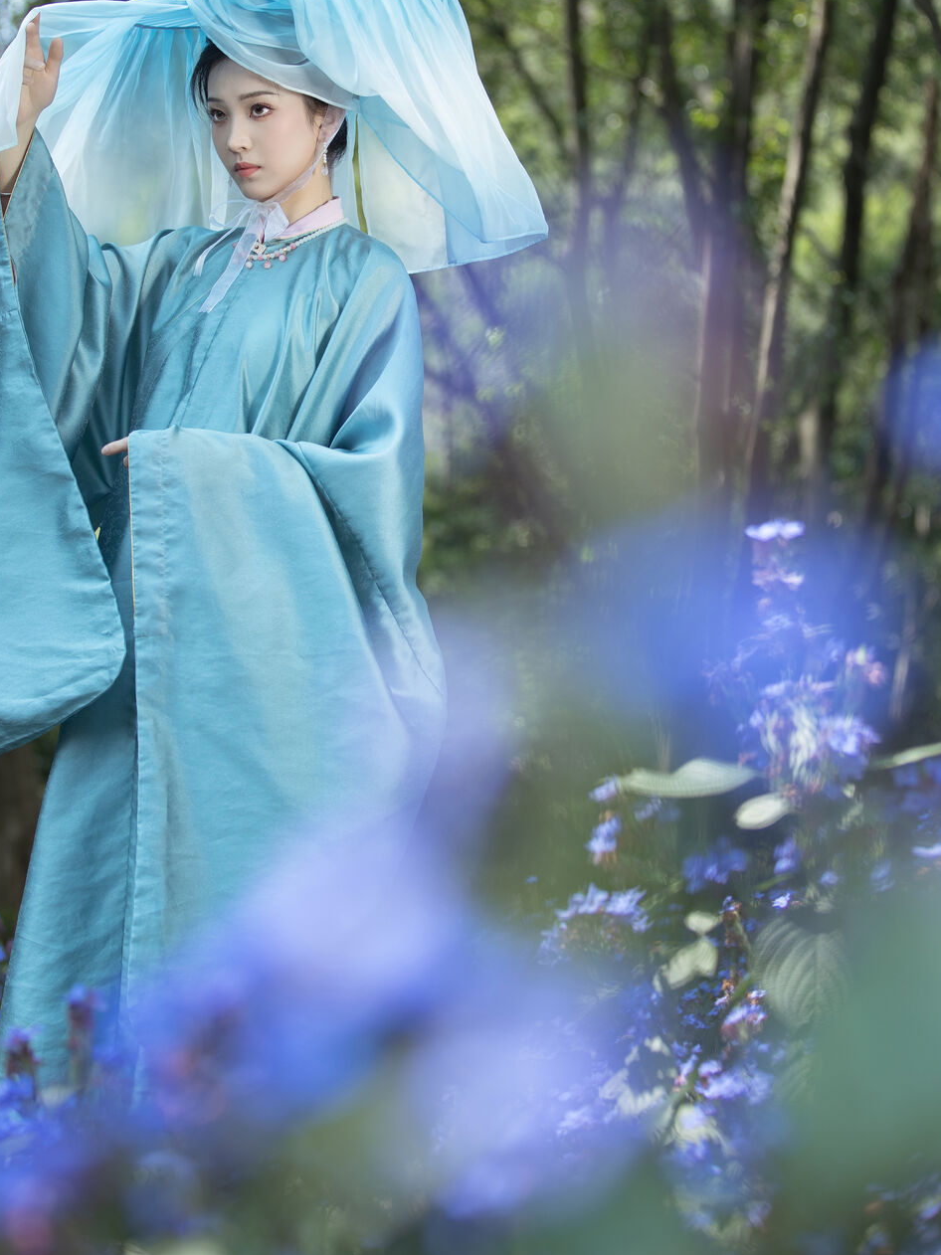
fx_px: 3481
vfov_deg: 20.4
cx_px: 400
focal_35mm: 96
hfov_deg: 15.4
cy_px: 428
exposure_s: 1/400
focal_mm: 70
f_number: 2.8
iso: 100
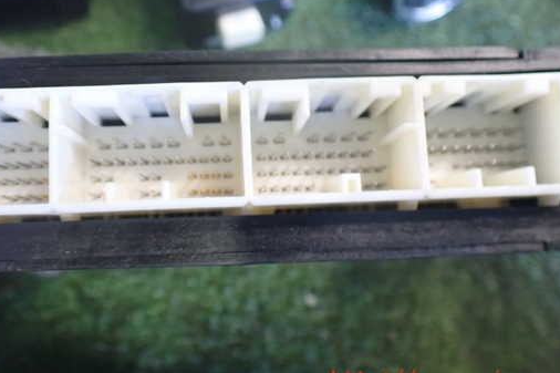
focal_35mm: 37
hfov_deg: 51.8
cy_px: 146
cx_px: 249
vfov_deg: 35.8
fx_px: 575
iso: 800
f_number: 2.3
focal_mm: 5.4
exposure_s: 1/60
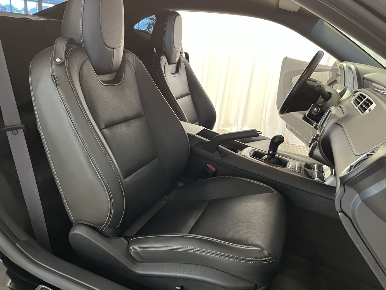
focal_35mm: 26
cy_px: 145
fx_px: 290
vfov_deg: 53.1
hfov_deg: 67.3
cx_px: 193
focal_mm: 5.1
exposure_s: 1/50
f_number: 1.6
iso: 320
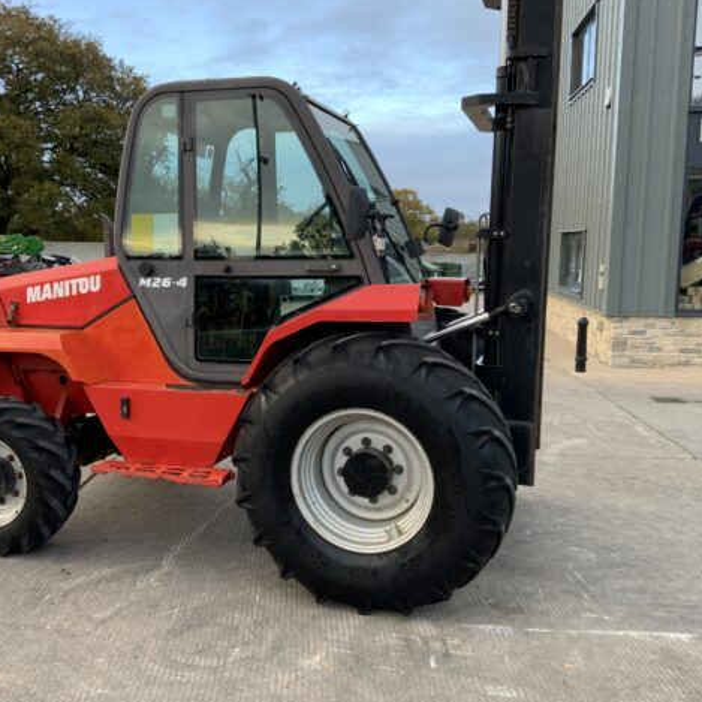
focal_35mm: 35
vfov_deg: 47.2
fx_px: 803
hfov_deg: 47.1
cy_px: 353
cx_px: 299
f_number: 1.8
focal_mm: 3
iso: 40
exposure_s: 1/122
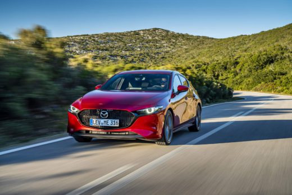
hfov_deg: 35.6
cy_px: 98
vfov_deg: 24.2
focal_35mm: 56
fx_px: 454
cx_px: 146
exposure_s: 1/25
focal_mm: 56
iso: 100
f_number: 9
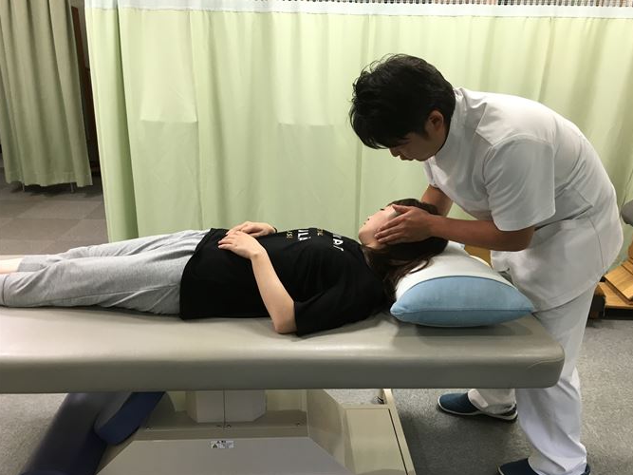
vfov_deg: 46.8
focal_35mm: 30
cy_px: 238
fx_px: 548
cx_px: 322
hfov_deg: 60.0
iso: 64
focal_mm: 4.15
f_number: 2.2
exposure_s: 1/30
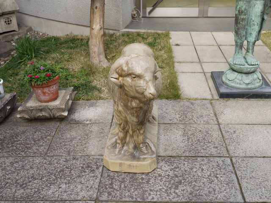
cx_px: 136
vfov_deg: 34.3
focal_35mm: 42
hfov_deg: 44.8
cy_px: 102
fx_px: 329
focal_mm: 21
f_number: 5
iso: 100
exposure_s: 1/160
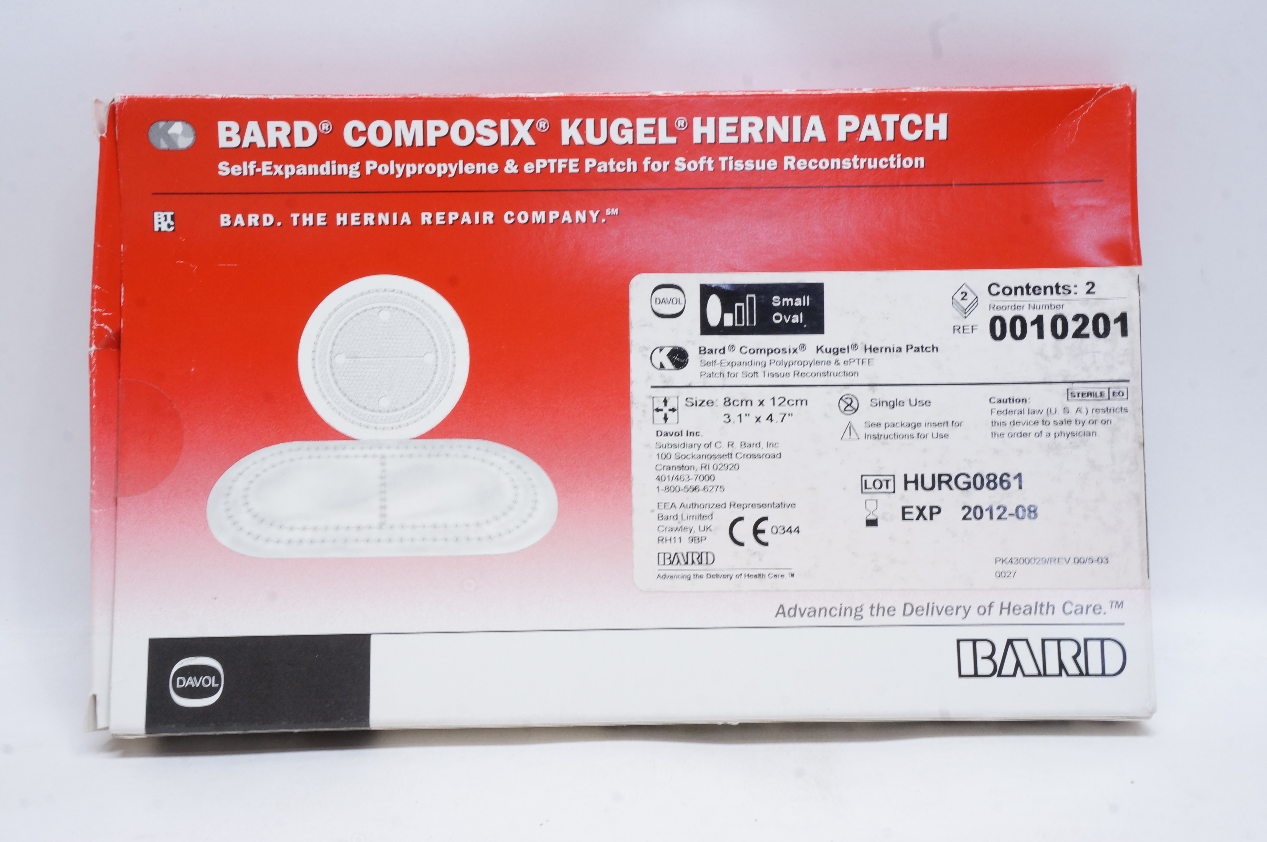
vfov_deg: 28.0
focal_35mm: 48
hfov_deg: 41.2
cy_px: 421
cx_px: 634
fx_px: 1688
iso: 800
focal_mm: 32
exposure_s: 1/6
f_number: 18
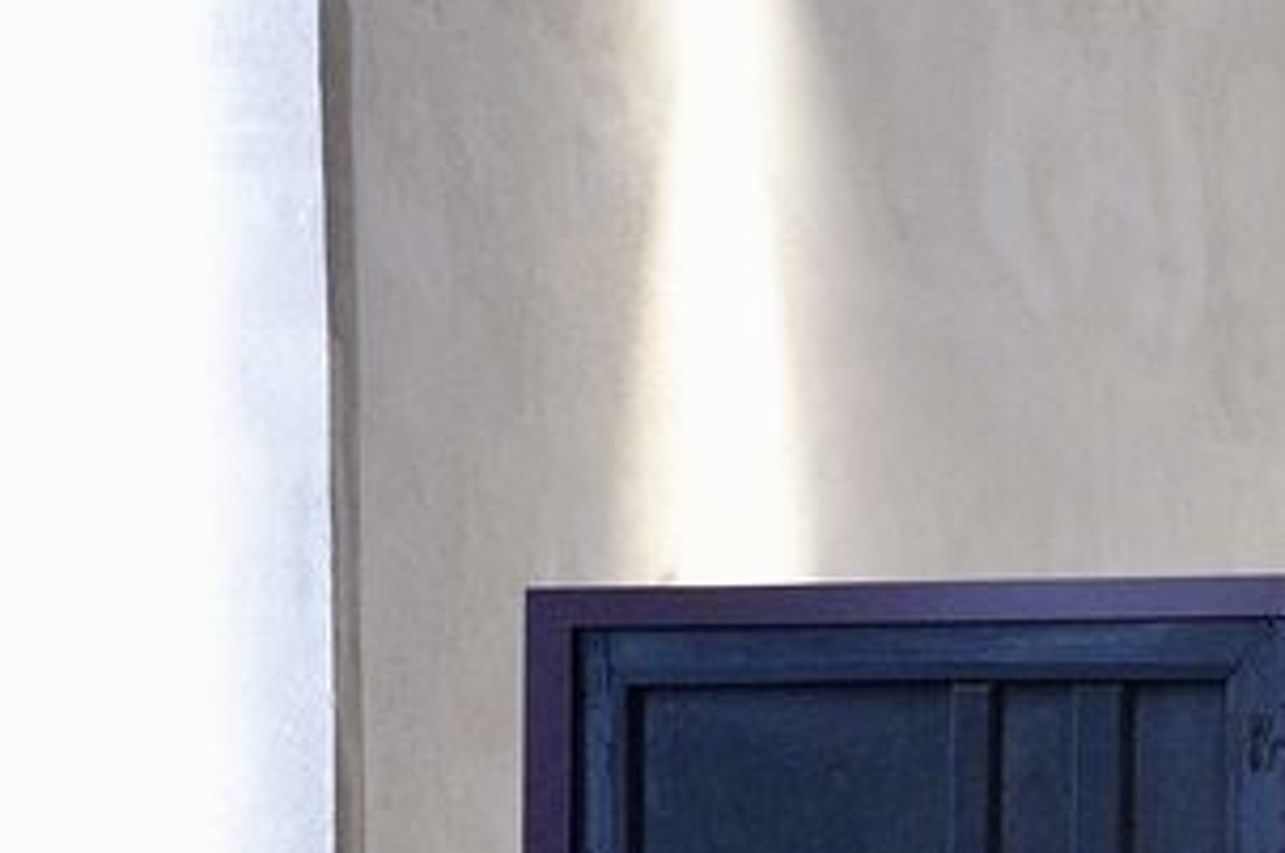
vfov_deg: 4.8
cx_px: 3363
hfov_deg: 7.0
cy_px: 2086
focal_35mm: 275
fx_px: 9800
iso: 1600
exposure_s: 1/15
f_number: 5
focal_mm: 52
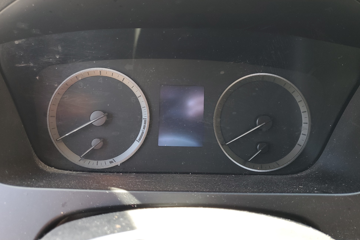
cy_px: 106
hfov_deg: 65.5
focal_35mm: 28
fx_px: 280
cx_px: 181
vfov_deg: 46.3
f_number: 1.5
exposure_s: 1/60.2
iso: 58
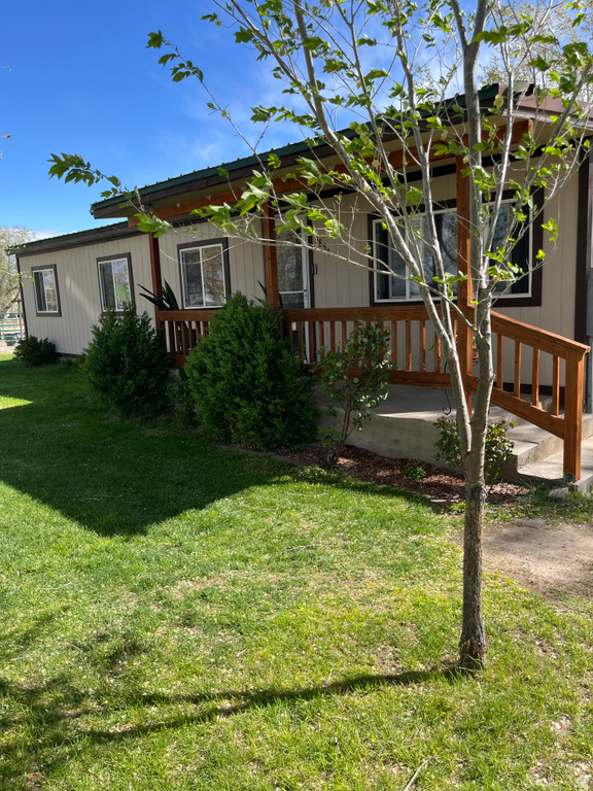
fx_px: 594
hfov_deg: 53.1
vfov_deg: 67.3
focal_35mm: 26
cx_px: 296
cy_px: 396
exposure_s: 1/1600
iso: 50
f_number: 1.6
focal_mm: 5.1
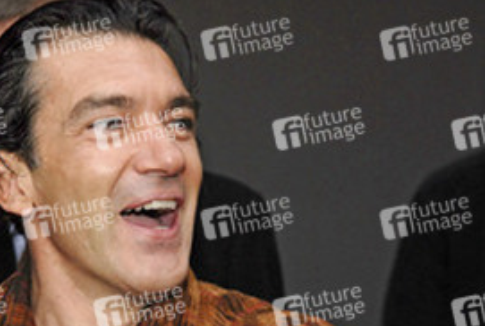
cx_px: 89
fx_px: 1607
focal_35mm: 119
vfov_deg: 11.5
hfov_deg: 17.0
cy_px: 263
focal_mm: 48
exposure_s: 1/100
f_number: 4.5
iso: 400
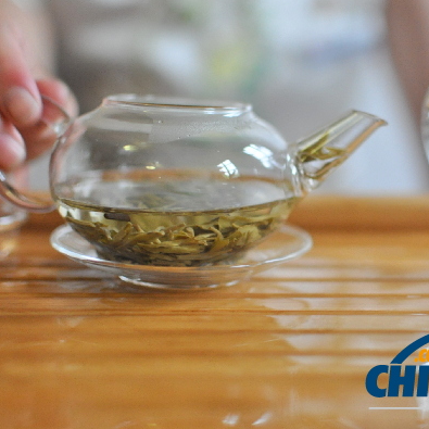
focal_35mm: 68
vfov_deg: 25.5
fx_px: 948
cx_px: 285
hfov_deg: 25.4
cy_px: 213
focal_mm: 35
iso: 1600
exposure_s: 1/60
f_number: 2
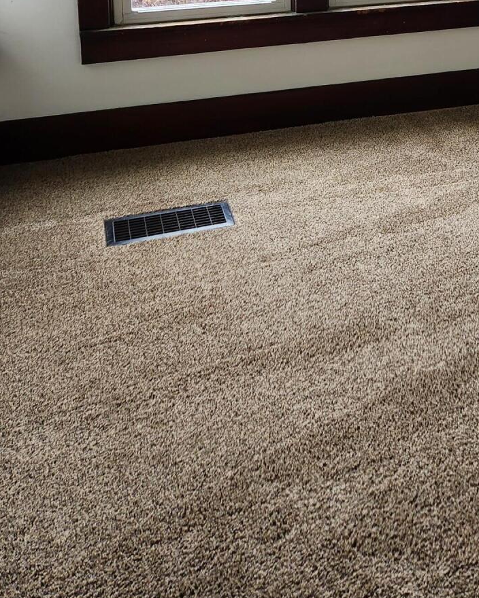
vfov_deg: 33.1
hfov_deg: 28.4
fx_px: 904
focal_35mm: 51
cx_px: 443
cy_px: -20
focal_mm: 5.4
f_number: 1.8
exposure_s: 1/180
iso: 125
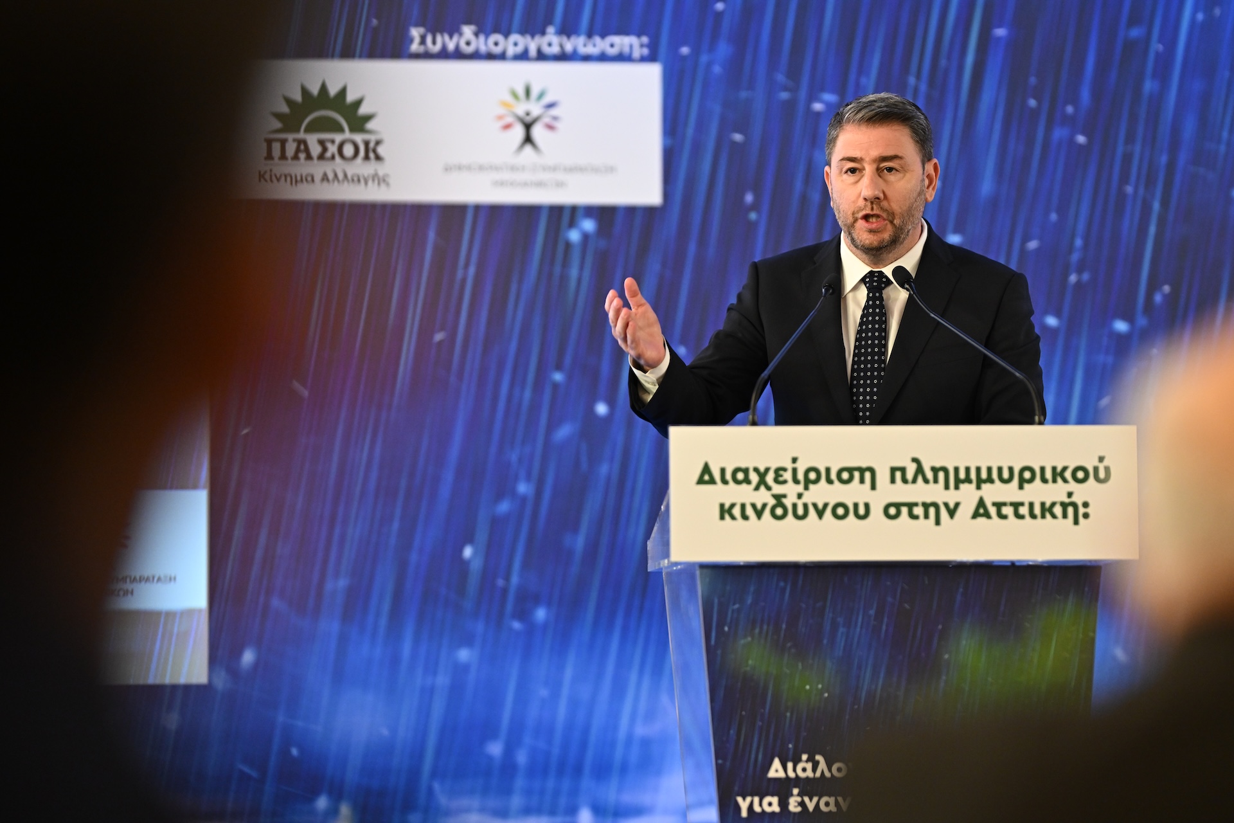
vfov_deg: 10.2
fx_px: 4627
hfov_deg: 15.2
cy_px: 412
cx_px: 617
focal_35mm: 135
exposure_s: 1/1000
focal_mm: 135
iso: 2500
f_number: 1.8
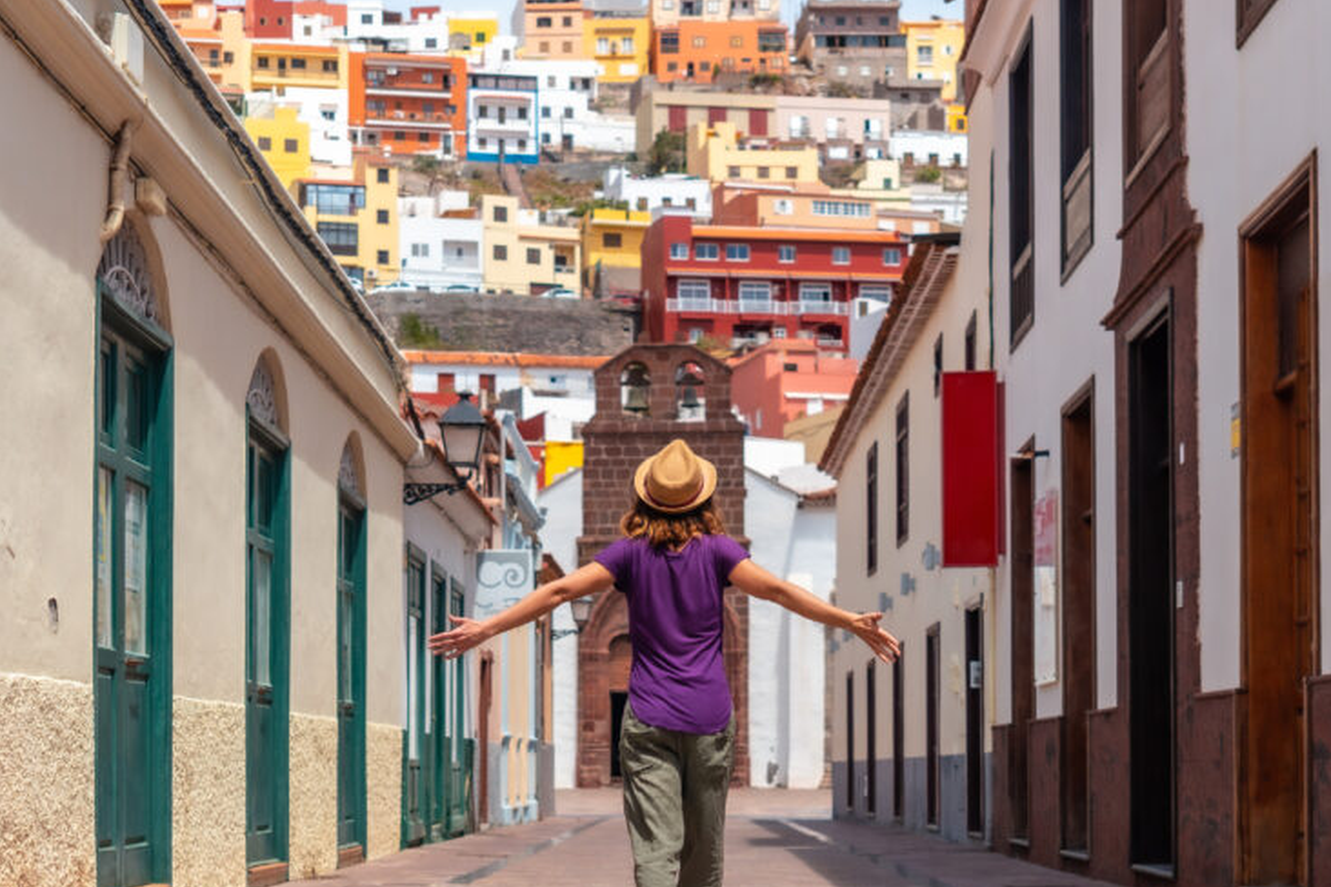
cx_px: 682
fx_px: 2329
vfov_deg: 21.6
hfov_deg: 31.9
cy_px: 515
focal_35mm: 63
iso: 160
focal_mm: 30
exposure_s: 1/3200
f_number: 2.8
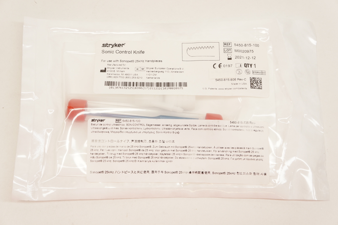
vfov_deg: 27.2
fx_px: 464
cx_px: 169
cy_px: 112
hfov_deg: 40.0
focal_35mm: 50
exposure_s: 1/60
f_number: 7.1
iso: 400
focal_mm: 33
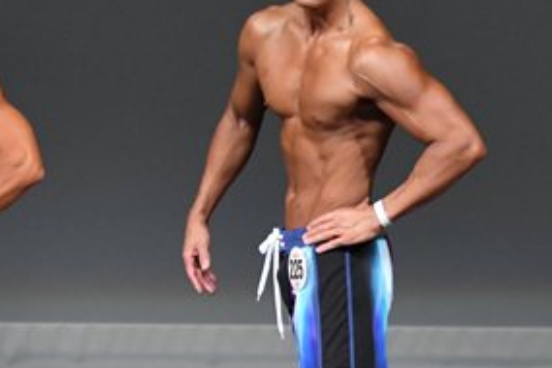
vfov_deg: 1.7
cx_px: 3
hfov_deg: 2.5
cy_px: 261
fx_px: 12496
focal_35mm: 815
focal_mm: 200
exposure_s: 1/400
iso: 4000
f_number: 5.6
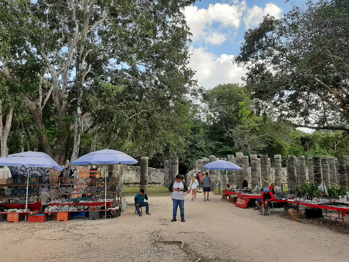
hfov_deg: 67.3
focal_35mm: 26
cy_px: 131
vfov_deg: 53.1
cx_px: 174
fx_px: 262
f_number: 1.7
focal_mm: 3.93
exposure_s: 1/683
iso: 40
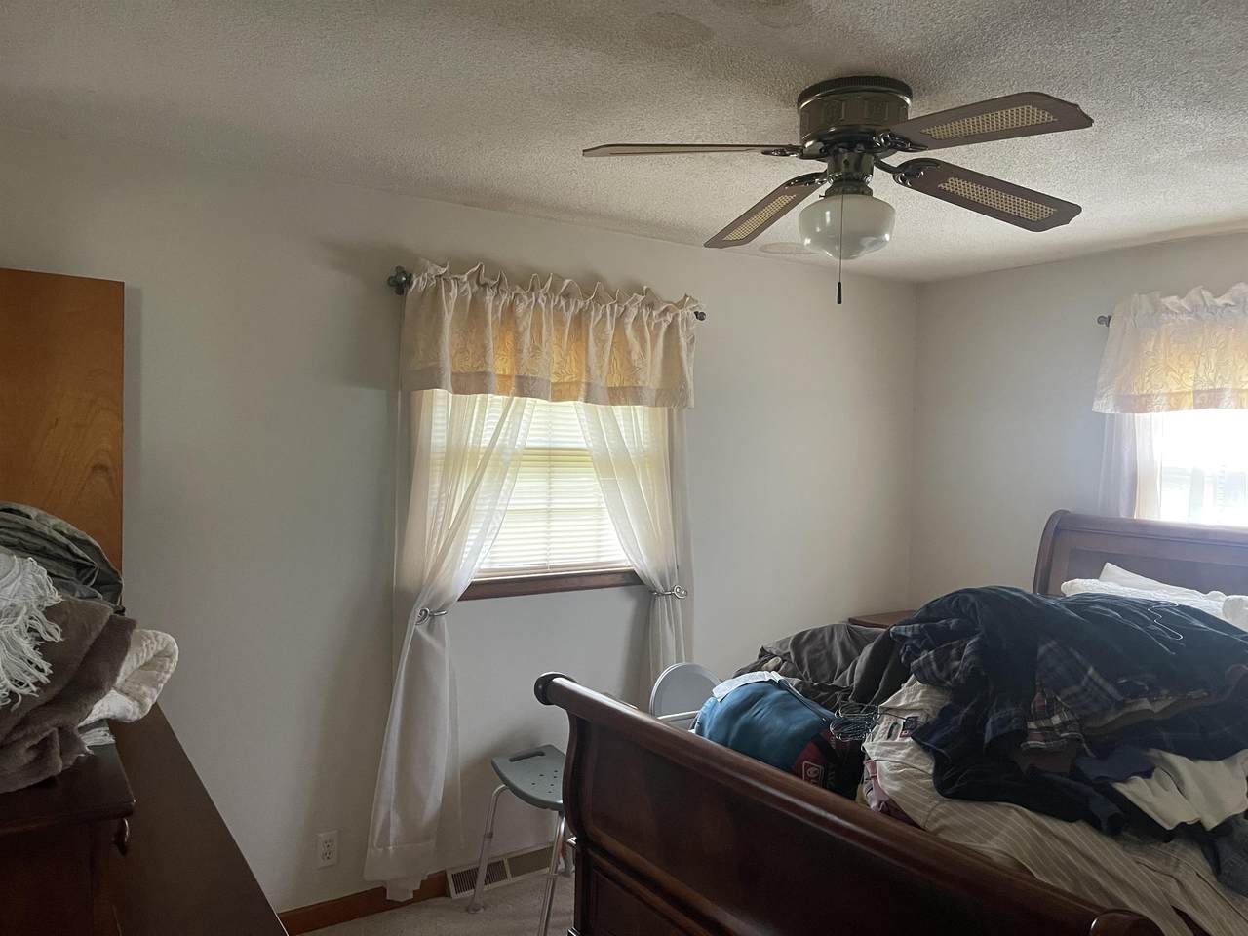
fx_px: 901
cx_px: 624
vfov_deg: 54.9
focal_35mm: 25
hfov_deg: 69.4
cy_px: 468
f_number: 1.6
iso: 500
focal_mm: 5.1
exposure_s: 1/53
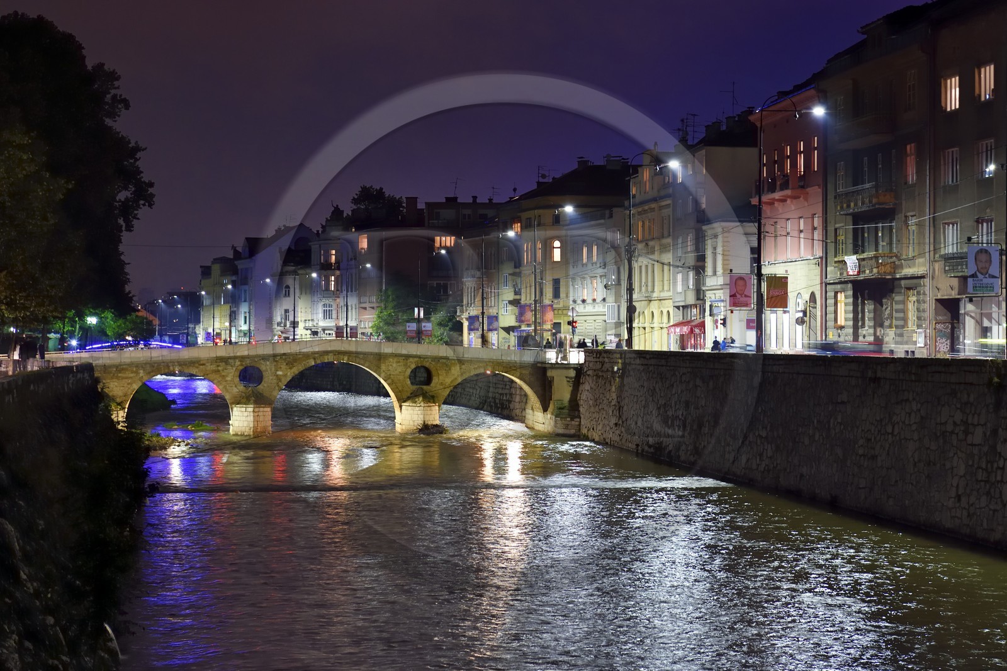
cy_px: 336
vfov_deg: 19.4
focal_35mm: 70
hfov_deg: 28.8
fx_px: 1958
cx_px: 504
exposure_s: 1/2.5
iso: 1600
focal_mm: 70
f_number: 5.6
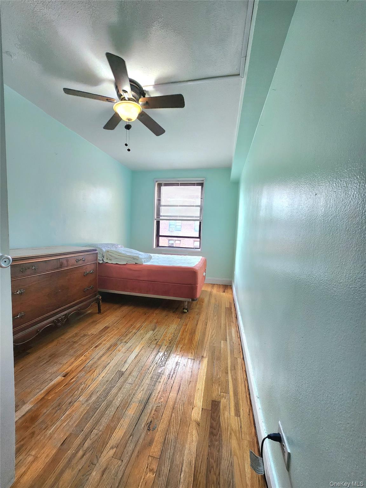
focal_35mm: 13
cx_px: 183
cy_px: 244
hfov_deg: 89.9
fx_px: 183
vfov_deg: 106.2
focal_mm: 1.74
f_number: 2.2
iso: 80
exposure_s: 1/60.2
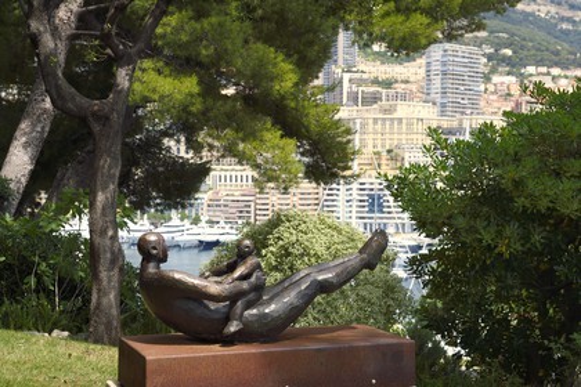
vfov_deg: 24.6
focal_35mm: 55
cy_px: 194
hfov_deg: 36.2
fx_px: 888
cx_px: 290
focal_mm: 55
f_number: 8
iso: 200
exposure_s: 1/250
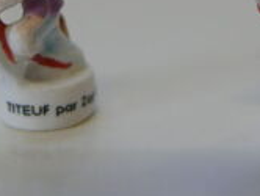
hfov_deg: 19.4
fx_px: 760
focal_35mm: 101
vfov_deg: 14.4
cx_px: 143
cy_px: -16
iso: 100
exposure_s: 1/30
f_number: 2.8
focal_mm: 7.4
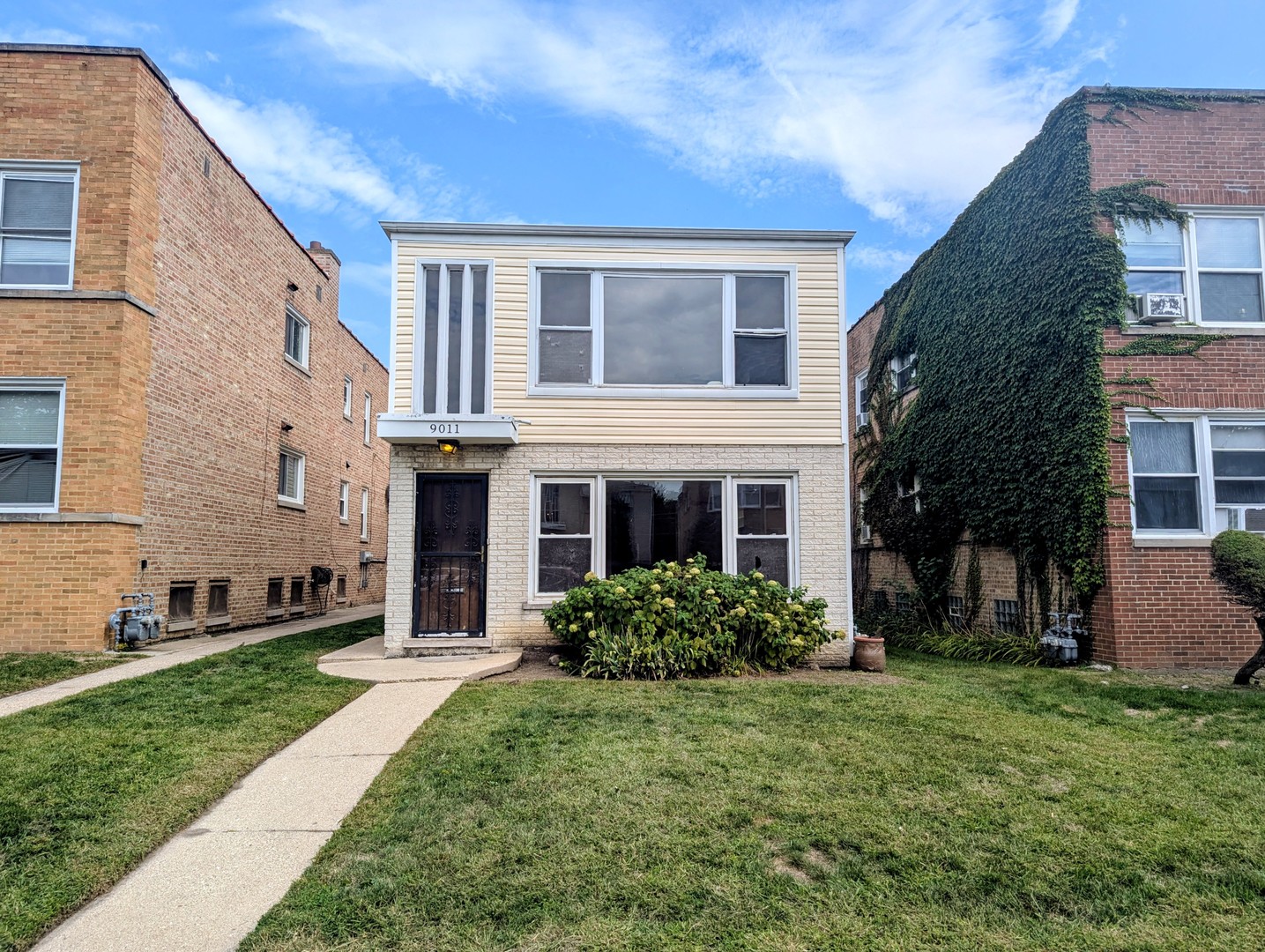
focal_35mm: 24
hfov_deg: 71.5
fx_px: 878
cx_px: 632
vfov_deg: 56.9
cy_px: 476
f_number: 1.85
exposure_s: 1/1742
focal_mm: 6.81
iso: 45
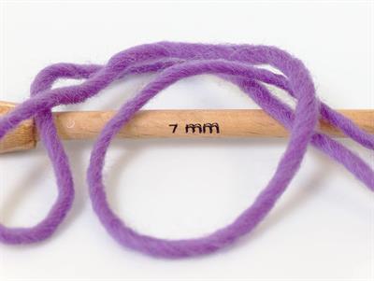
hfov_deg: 17.0
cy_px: 140
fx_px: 1255
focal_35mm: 116
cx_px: 187
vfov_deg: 12.8
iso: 200
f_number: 3
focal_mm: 23.76
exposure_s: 1/19.1
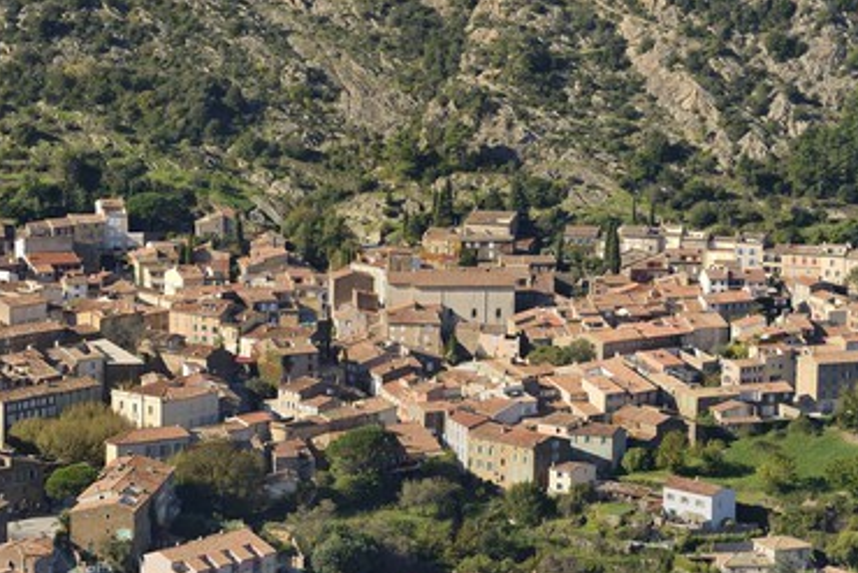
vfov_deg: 10.8
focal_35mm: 127
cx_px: 475
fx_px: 3028
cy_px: 304
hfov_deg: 16.1
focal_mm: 112
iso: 800
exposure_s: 1/1250
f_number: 11
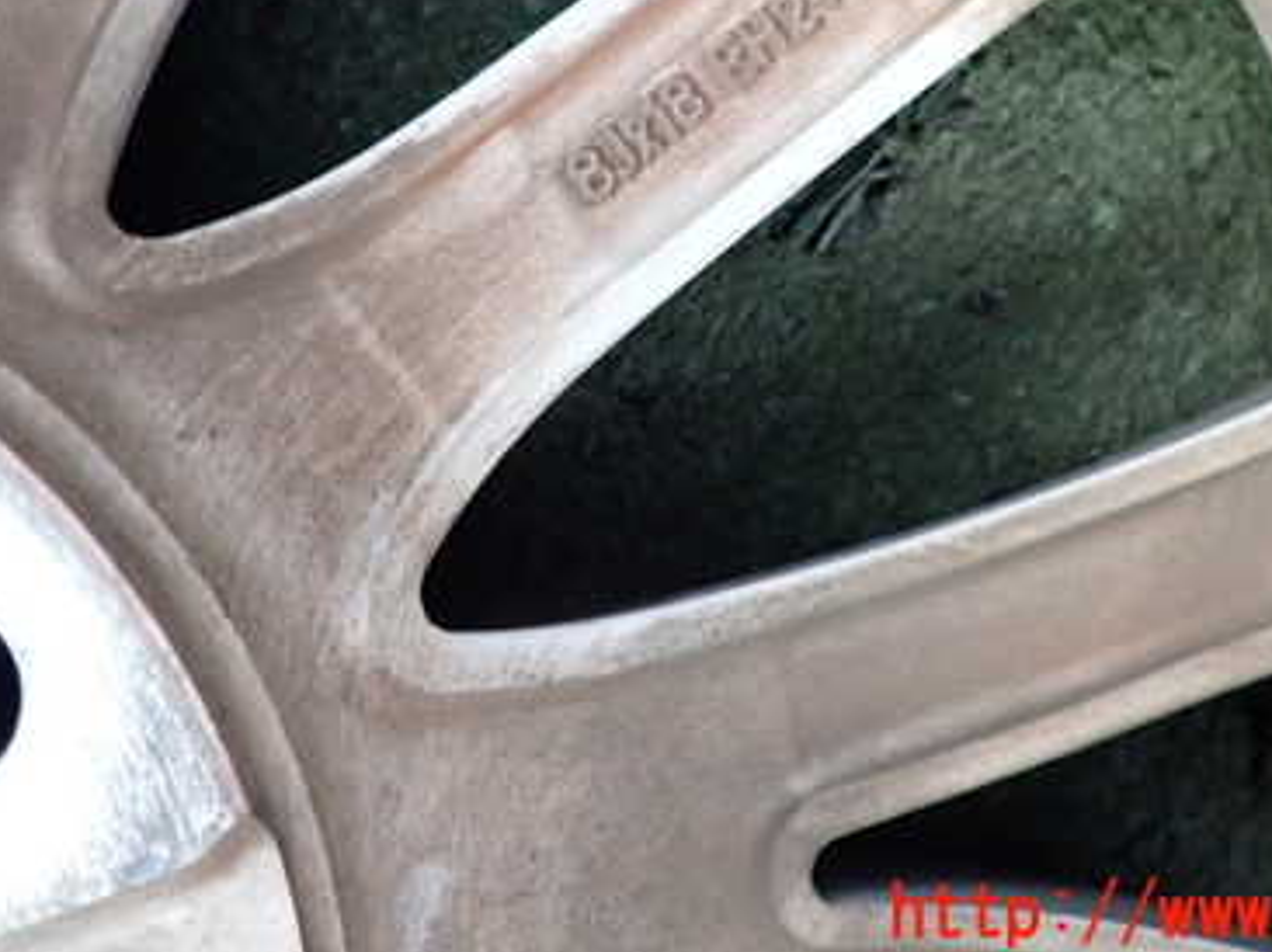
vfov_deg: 34.0
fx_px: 1506
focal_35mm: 41
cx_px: 633
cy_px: 177
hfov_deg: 45.8
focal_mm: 4.5
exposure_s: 1/30
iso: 640
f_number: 2
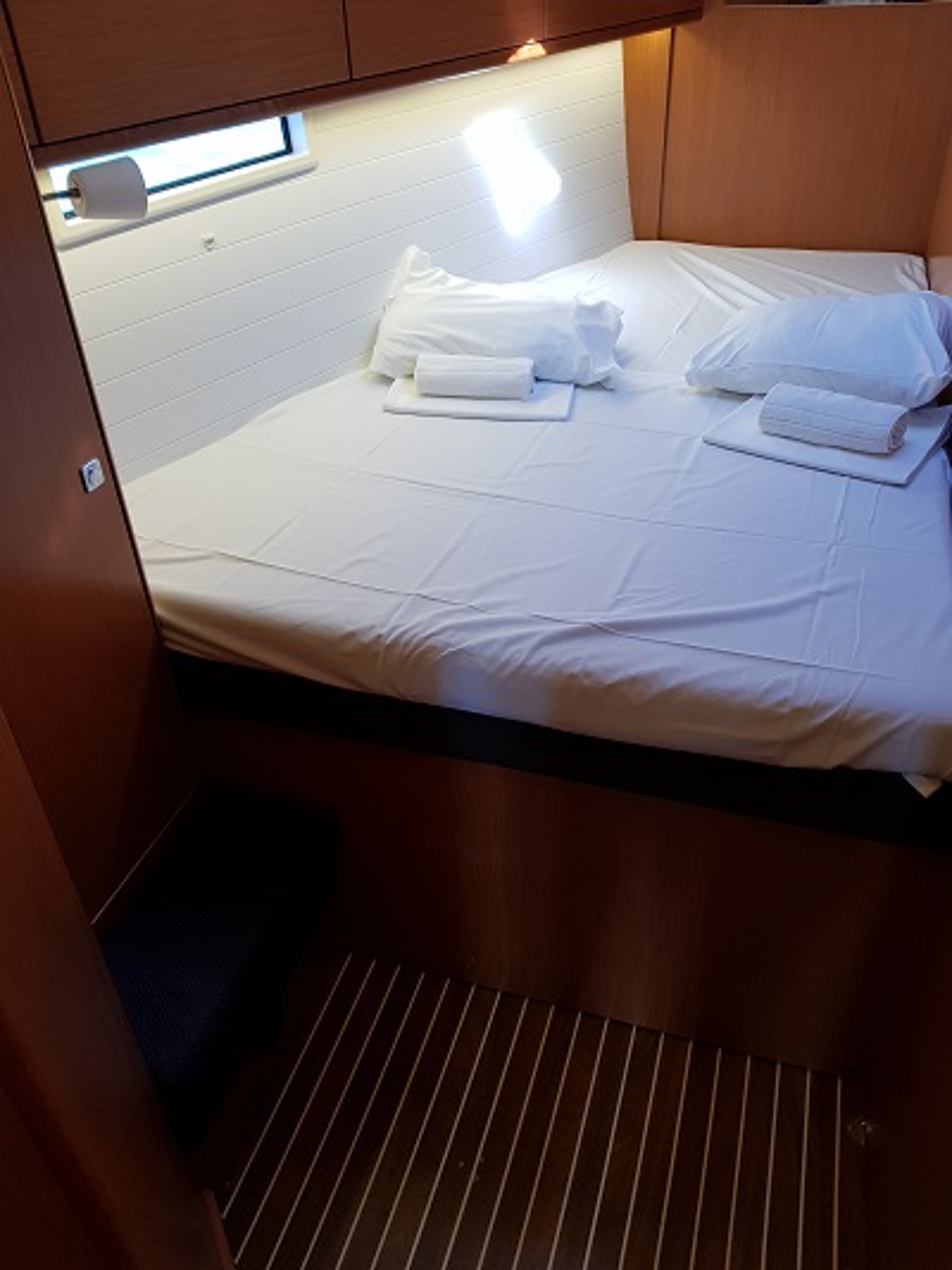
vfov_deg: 67.3
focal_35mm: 26
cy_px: 635
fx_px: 953
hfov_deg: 53.1
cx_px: 476
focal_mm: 4.2
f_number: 1.7
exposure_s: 1/50
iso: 50
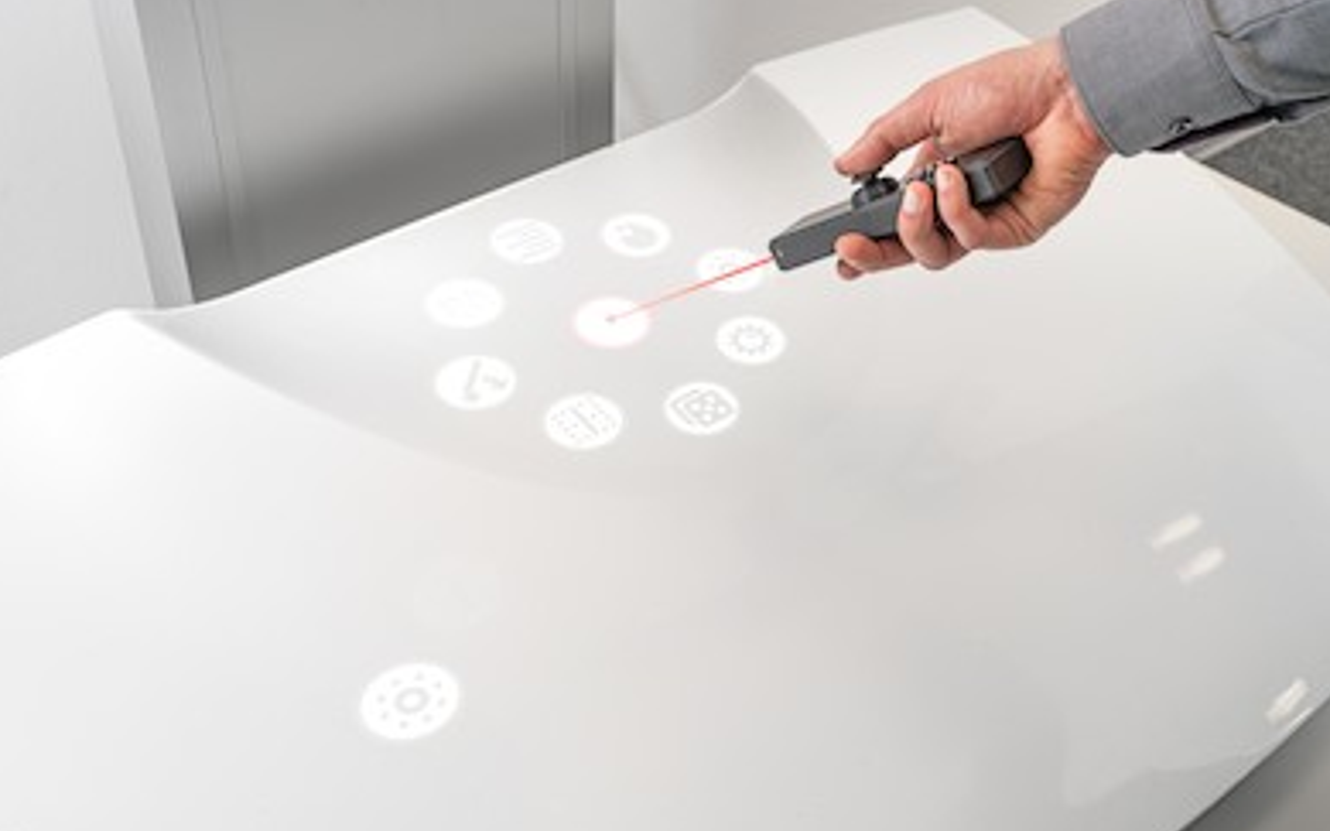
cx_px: 660
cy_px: 429
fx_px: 1595
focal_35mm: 44
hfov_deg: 45.3
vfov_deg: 29.2
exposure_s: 1/20
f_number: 11
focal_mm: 42
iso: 200
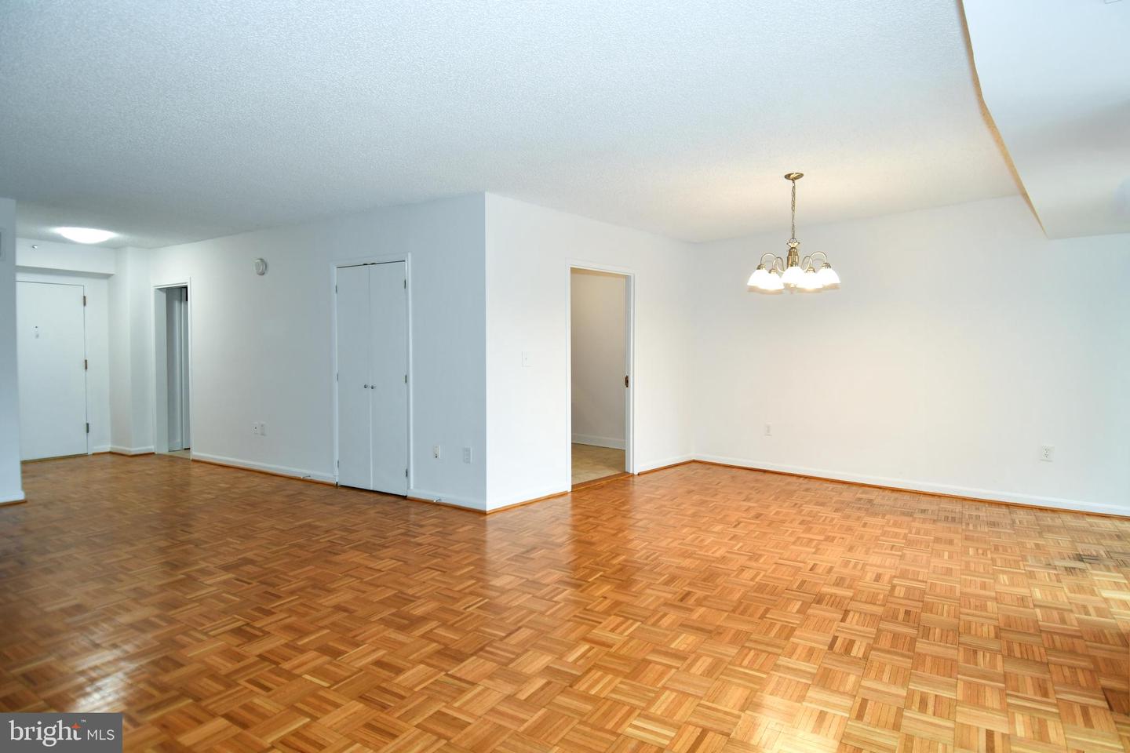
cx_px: 565
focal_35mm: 18
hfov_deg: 90.0
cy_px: 376
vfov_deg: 67.4
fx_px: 565
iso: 360
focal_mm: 12
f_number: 4
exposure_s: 1/60
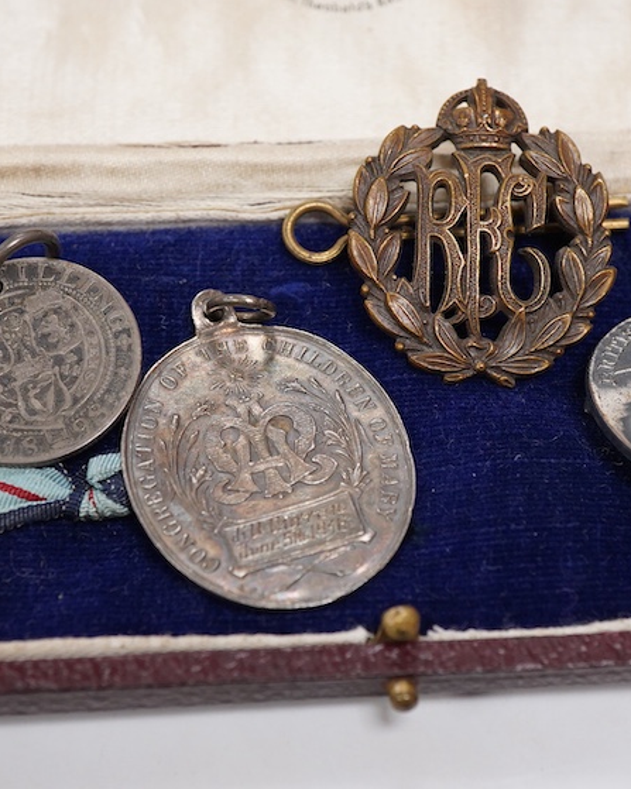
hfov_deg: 22.5
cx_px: 327
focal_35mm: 68
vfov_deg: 27.9
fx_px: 1588
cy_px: 377
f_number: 9
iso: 1250
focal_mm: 30
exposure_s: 1/125
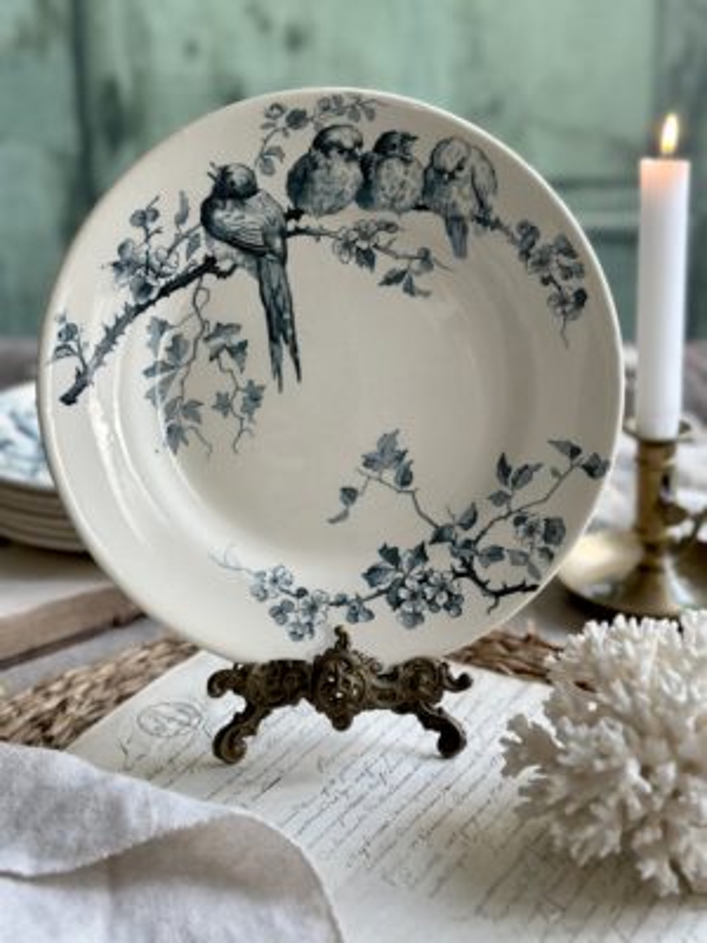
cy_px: 472
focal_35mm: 48
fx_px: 1307
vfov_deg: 39.7
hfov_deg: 30.3
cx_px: 354
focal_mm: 6.86
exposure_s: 1/99
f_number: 1.78
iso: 125
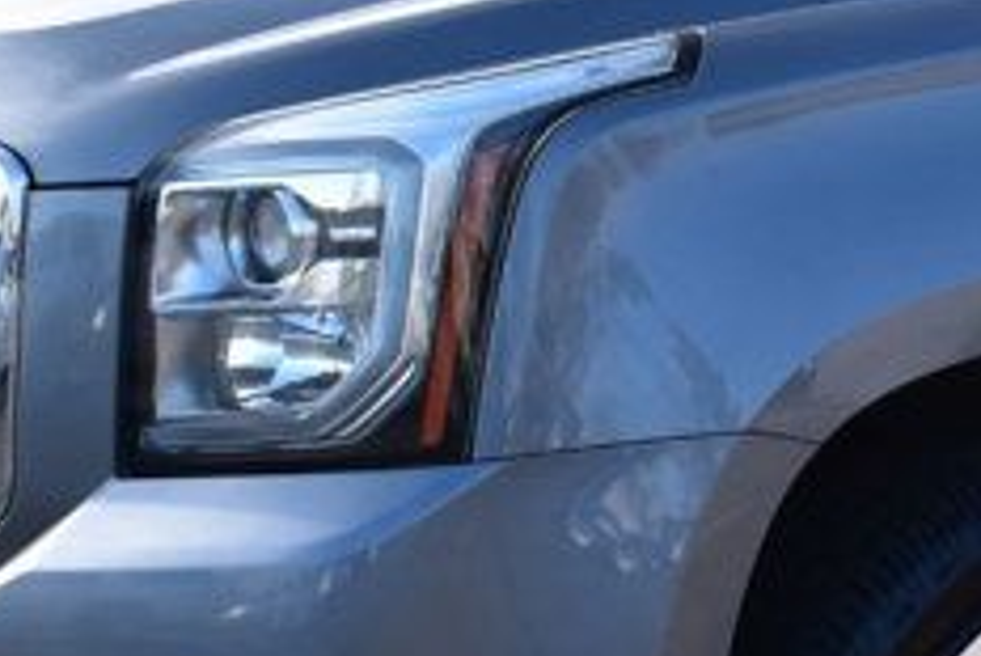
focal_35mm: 165
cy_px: 271
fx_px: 4504
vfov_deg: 8.3
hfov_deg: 12.0
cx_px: 1328
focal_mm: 25
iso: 400
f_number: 10
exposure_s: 1/250
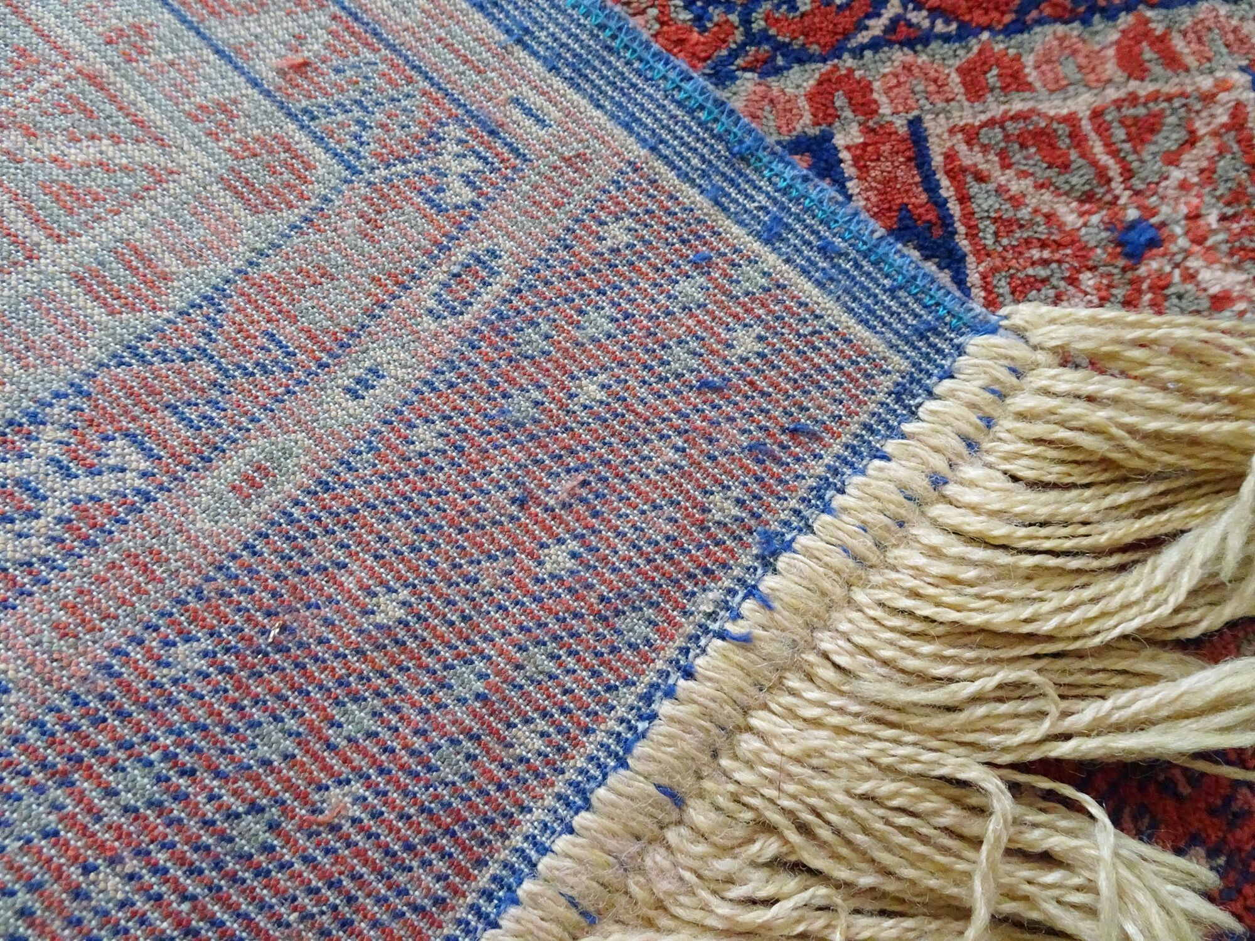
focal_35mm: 24
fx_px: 870
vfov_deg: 56.8
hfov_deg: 71.6
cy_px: 470
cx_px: 628
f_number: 3.5
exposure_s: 1/160
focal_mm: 4.1
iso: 1250
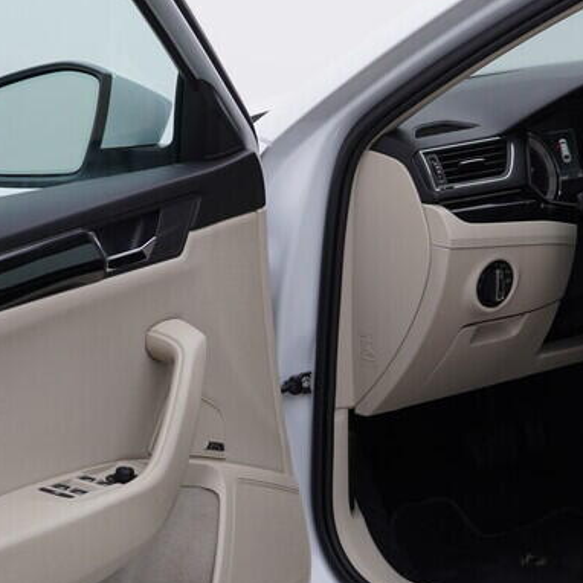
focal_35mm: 82
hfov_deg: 21.0
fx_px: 1562
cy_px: 344
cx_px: 397
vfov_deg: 21.1
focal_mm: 24
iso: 125
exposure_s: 1/80
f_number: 4
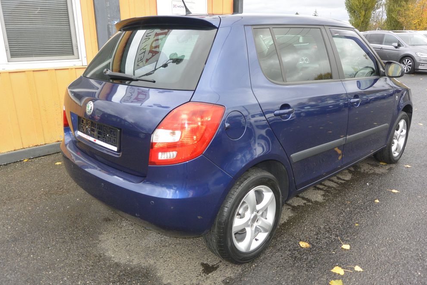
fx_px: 332
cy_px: 145
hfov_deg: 65.4
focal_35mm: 28
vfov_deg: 46.4
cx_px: 221
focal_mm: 10
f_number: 3.5
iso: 280
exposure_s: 1/250
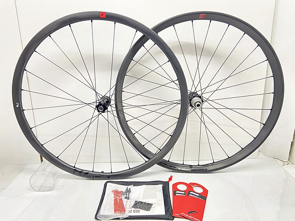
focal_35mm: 26
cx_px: 148
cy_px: 110
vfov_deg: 53.1
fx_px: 222
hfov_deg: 67.3
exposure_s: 1/50
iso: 160
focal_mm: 4.25
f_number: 1.8
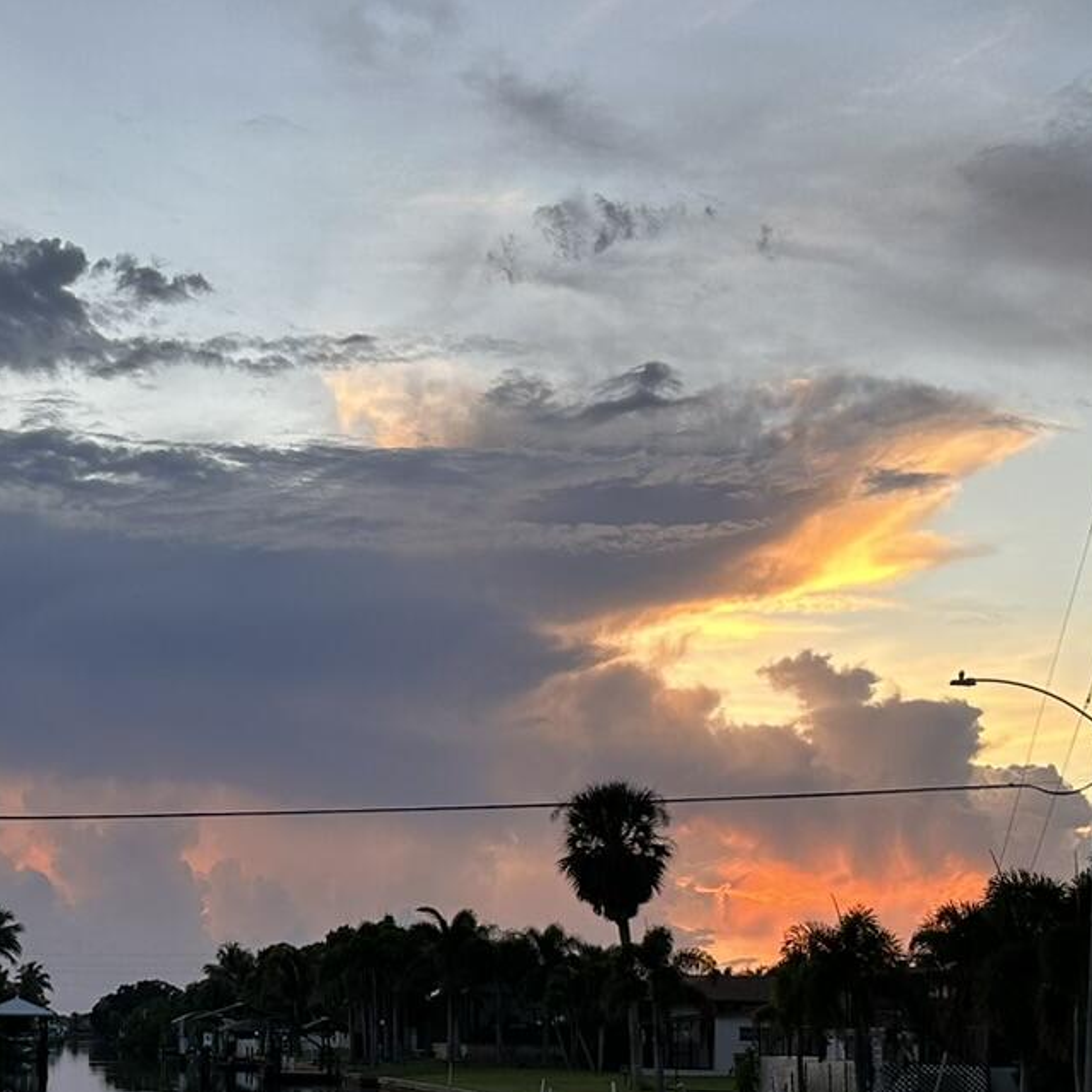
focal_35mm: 68
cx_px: 321
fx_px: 2427
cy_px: 872
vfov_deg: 24.9
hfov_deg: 25.2
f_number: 1.78
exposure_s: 1/218
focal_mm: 6.86
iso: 64
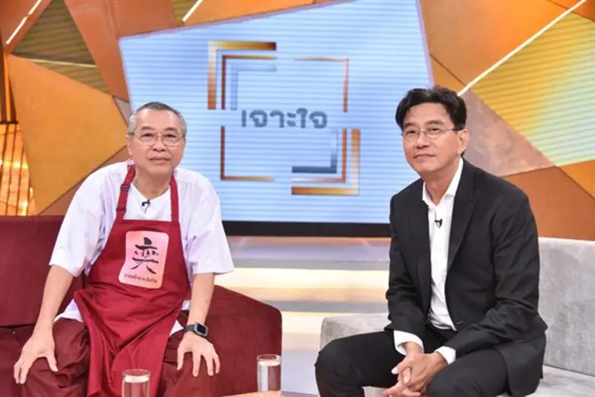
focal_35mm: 46
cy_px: 198
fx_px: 760
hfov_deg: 42.7
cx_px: 298
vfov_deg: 29.2
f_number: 4.5
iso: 2000
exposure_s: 1/200
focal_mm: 46
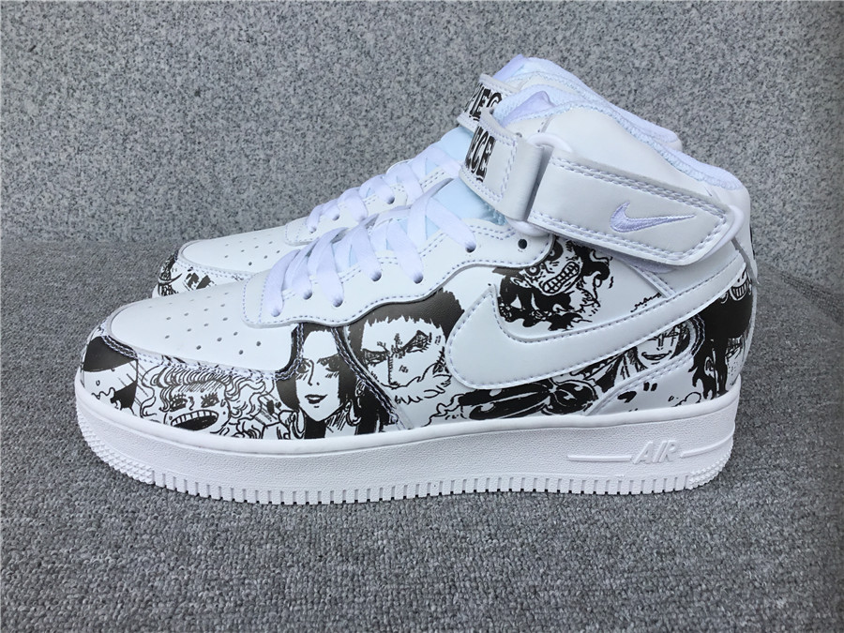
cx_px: 422
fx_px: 756
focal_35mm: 31
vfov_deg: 45.4
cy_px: 316
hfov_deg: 58.4
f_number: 2.4
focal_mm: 3.3
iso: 25
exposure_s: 1/369
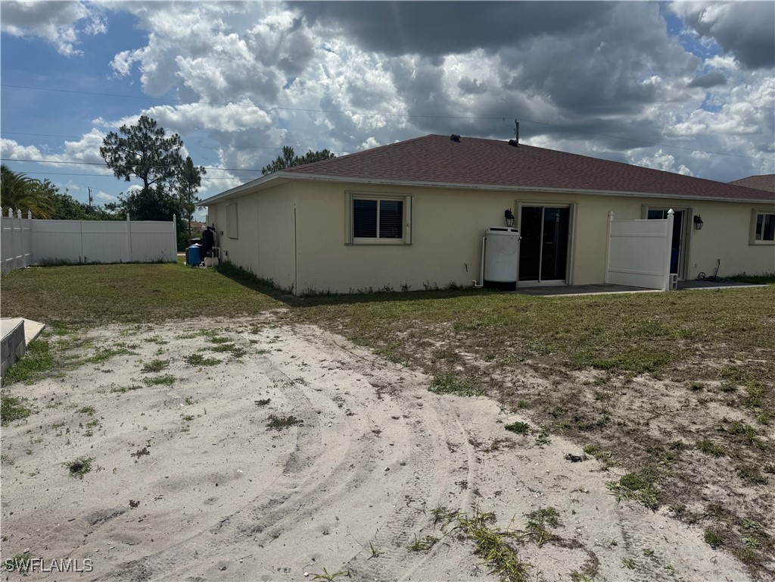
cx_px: 388
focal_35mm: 24
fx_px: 537
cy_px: 291
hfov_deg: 71.6
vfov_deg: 56.8
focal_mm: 6.76
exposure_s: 1/12346
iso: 80
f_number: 1.78
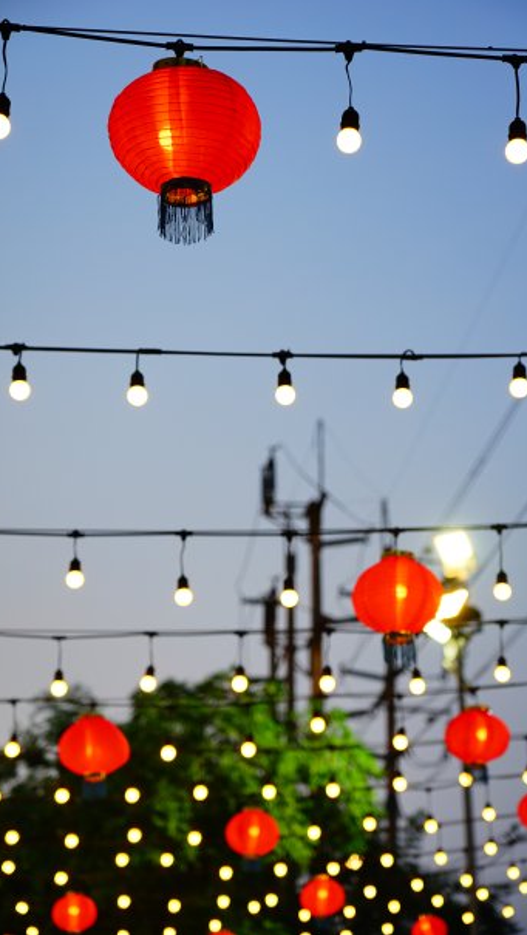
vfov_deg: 29.3
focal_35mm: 72
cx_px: 301
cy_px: 464
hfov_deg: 16.8
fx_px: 1786
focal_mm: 68
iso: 160
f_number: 4
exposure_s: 1/60
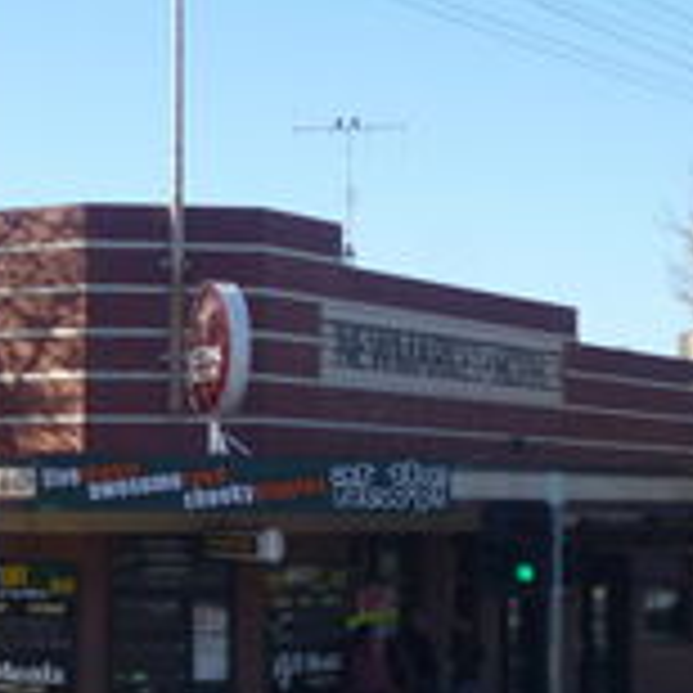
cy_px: 518
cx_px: 4
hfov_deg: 15.2
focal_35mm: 113
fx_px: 2559
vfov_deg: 15.4
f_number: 11
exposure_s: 1/100
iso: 200
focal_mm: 7.3
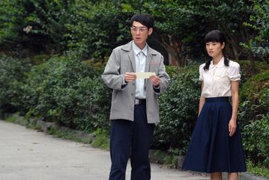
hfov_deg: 6.2
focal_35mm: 334
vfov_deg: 4.1
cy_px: 101
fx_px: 2501
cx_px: 157
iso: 200
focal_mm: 160
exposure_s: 1/320
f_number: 5.6
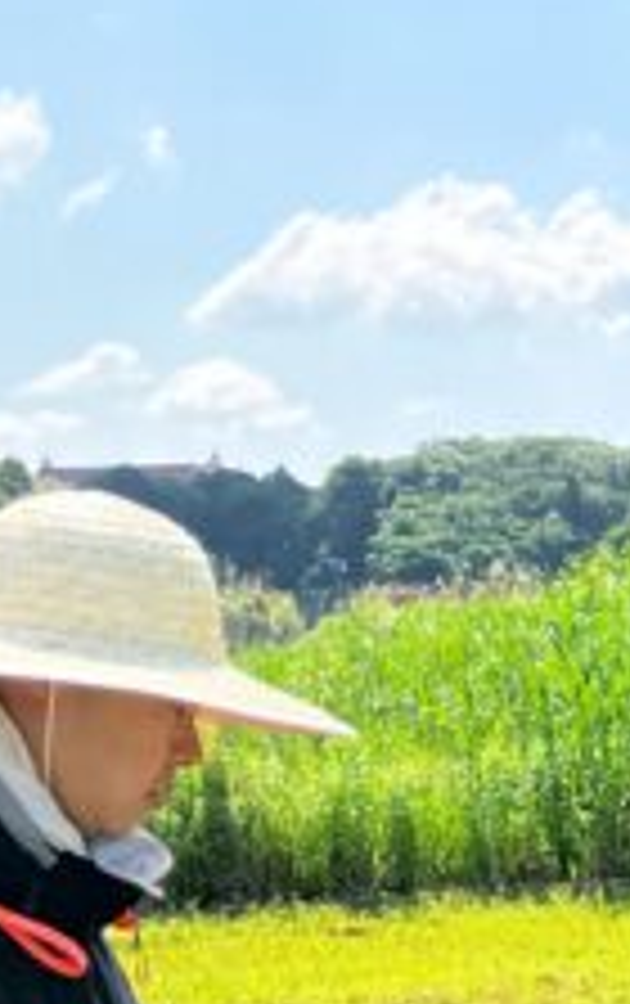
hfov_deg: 11.6
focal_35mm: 102
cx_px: 1256
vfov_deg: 19.1
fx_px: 2793
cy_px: 1238
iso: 32
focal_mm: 3.99
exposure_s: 1/1012
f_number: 1.8
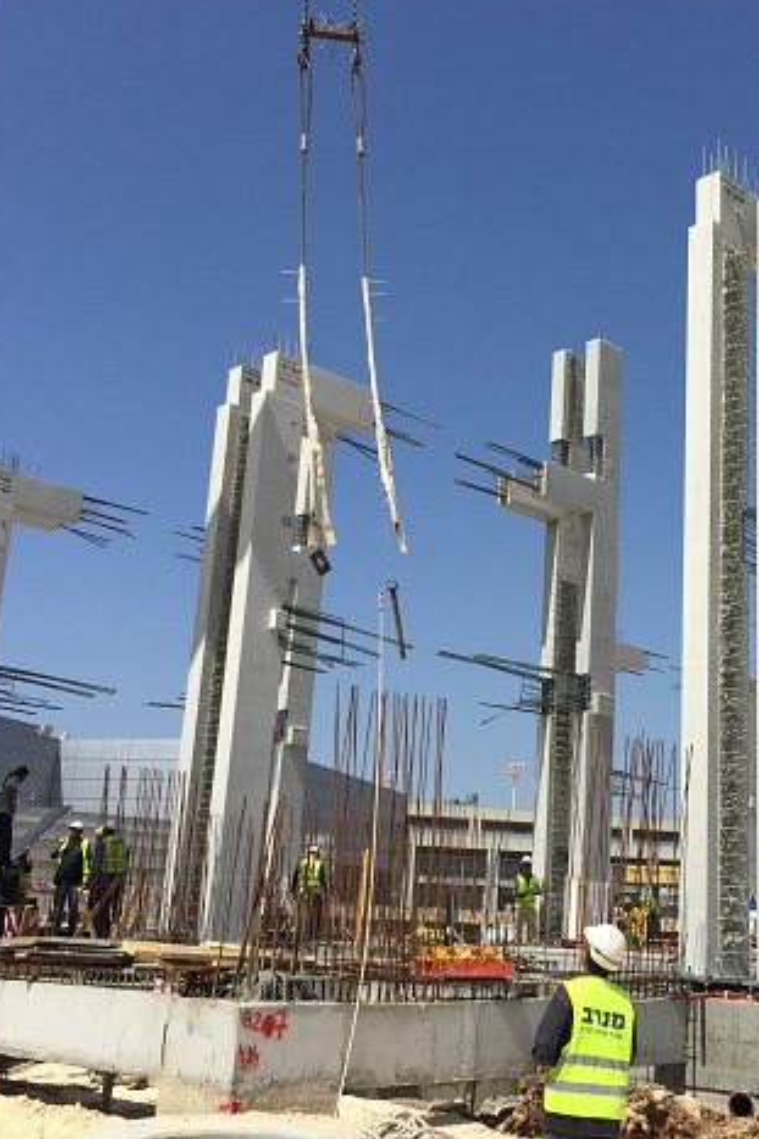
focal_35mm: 42
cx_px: 525
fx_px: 1329
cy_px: 565
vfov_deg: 46.4
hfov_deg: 31.5
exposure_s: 1/3968
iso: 32
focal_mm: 4.15
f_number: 2.2
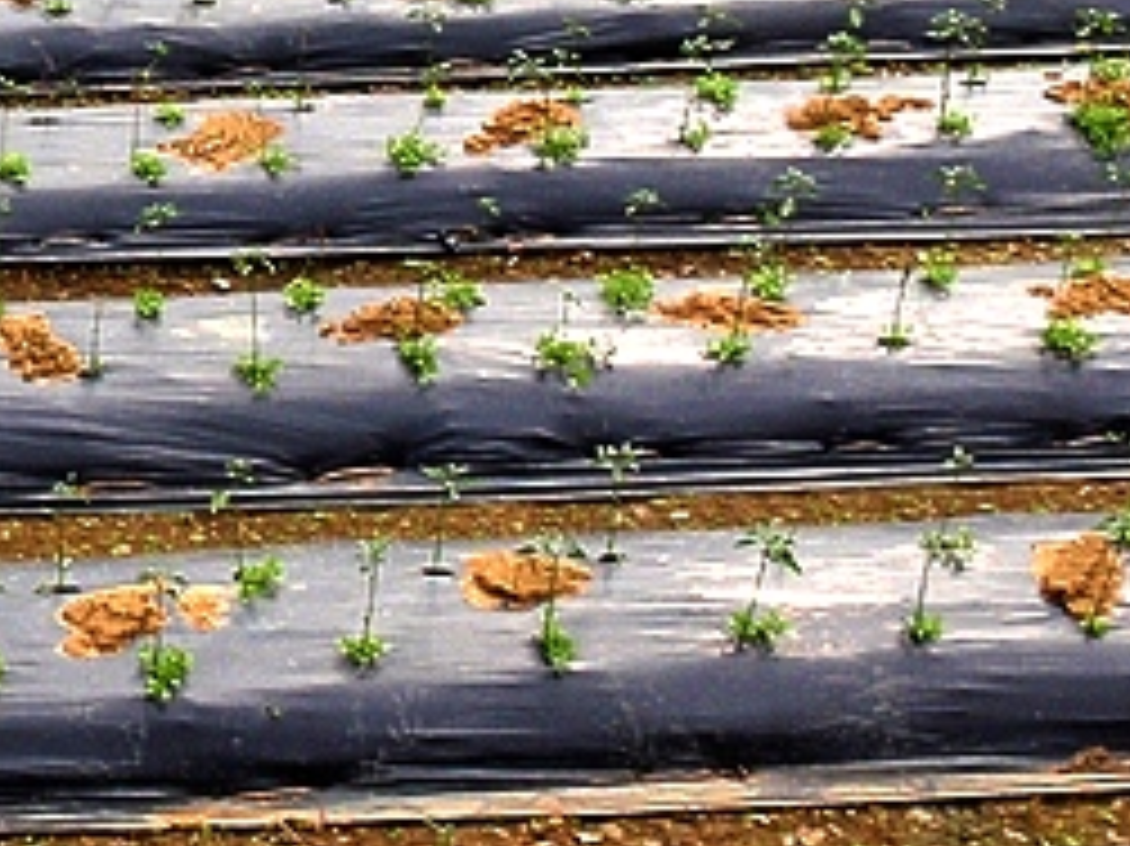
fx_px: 2545
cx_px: -194
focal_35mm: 78
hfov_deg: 23.1
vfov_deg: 18.7
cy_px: 146
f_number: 5
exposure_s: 1/125
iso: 64
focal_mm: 5
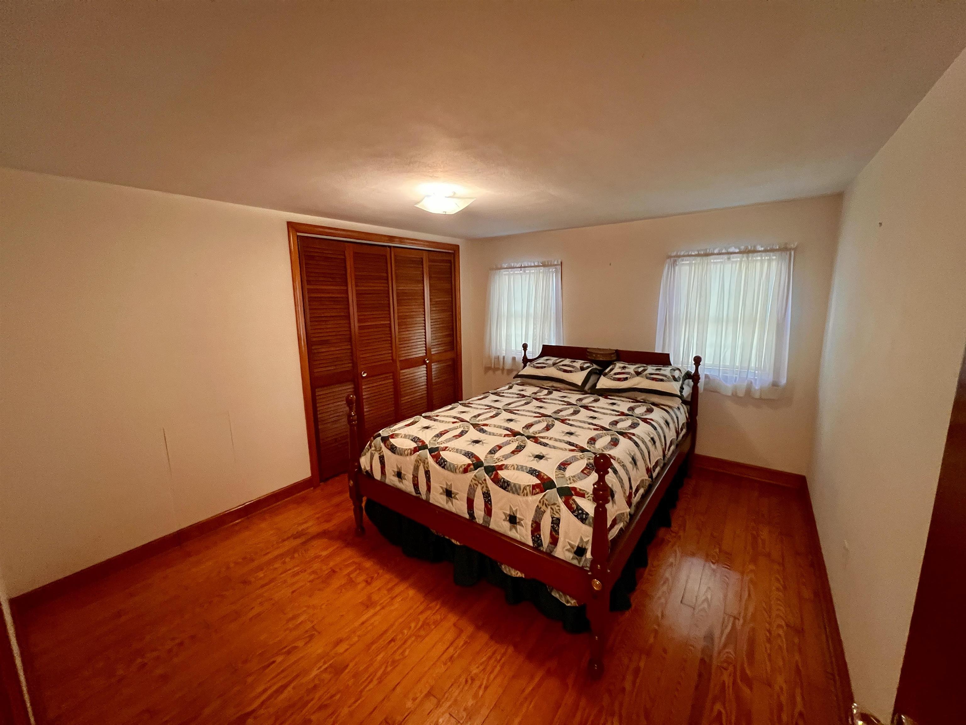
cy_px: 362
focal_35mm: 13
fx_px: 363
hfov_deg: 106.2
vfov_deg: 89.9
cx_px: 483
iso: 800
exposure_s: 1/60
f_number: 1.8
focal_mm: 1.57
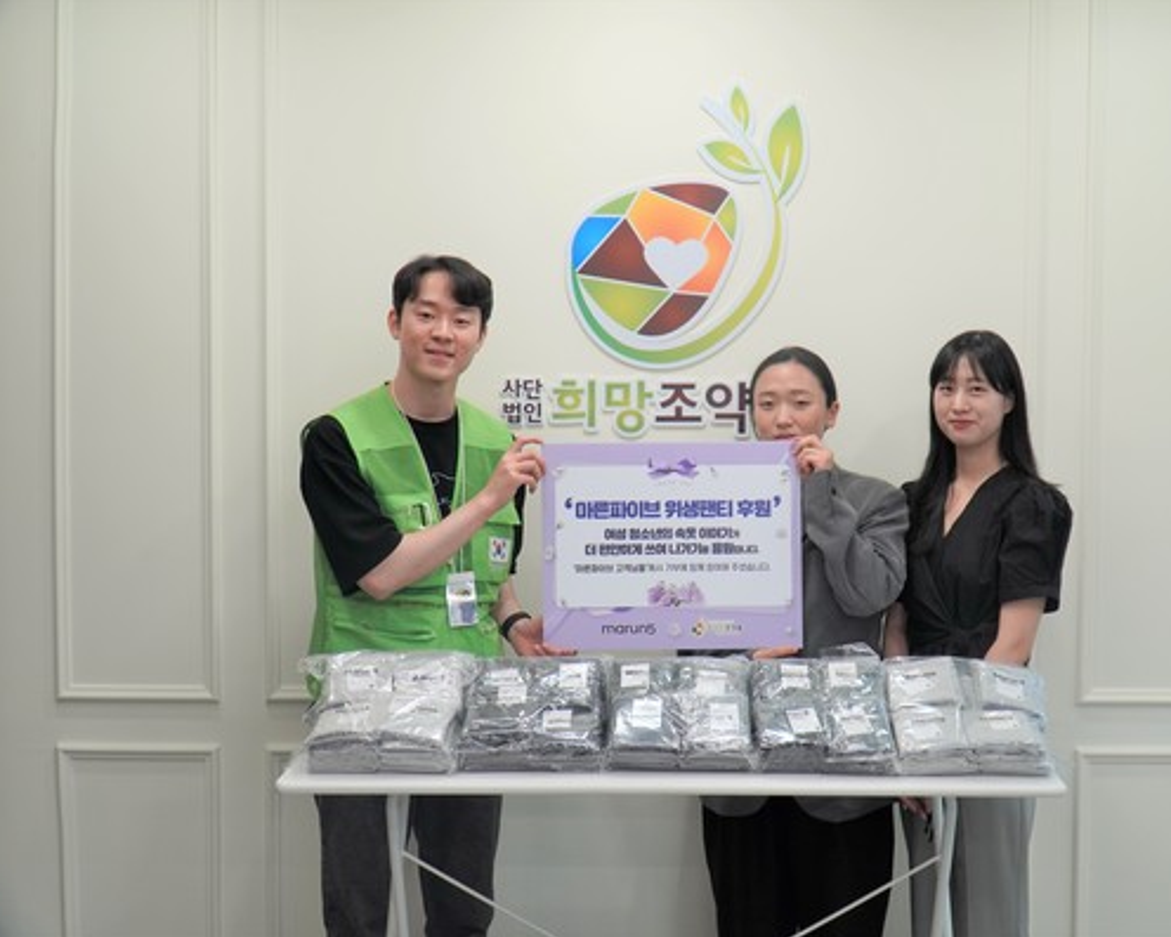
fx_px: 1476
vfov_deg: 35.2
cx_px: 687
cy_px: 467
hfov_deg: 43.1
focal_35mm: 43
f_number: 4
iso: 400
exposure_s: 1/160
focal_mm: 25
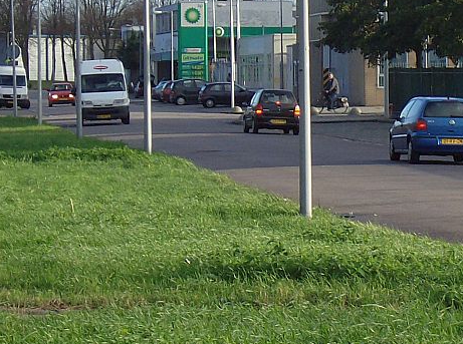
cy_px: 99
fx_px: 3201
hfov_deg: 8.3
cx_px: 331
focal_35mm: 240
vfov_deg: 6.2
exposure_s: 1/301
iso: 100
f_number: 4.8
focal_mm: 18
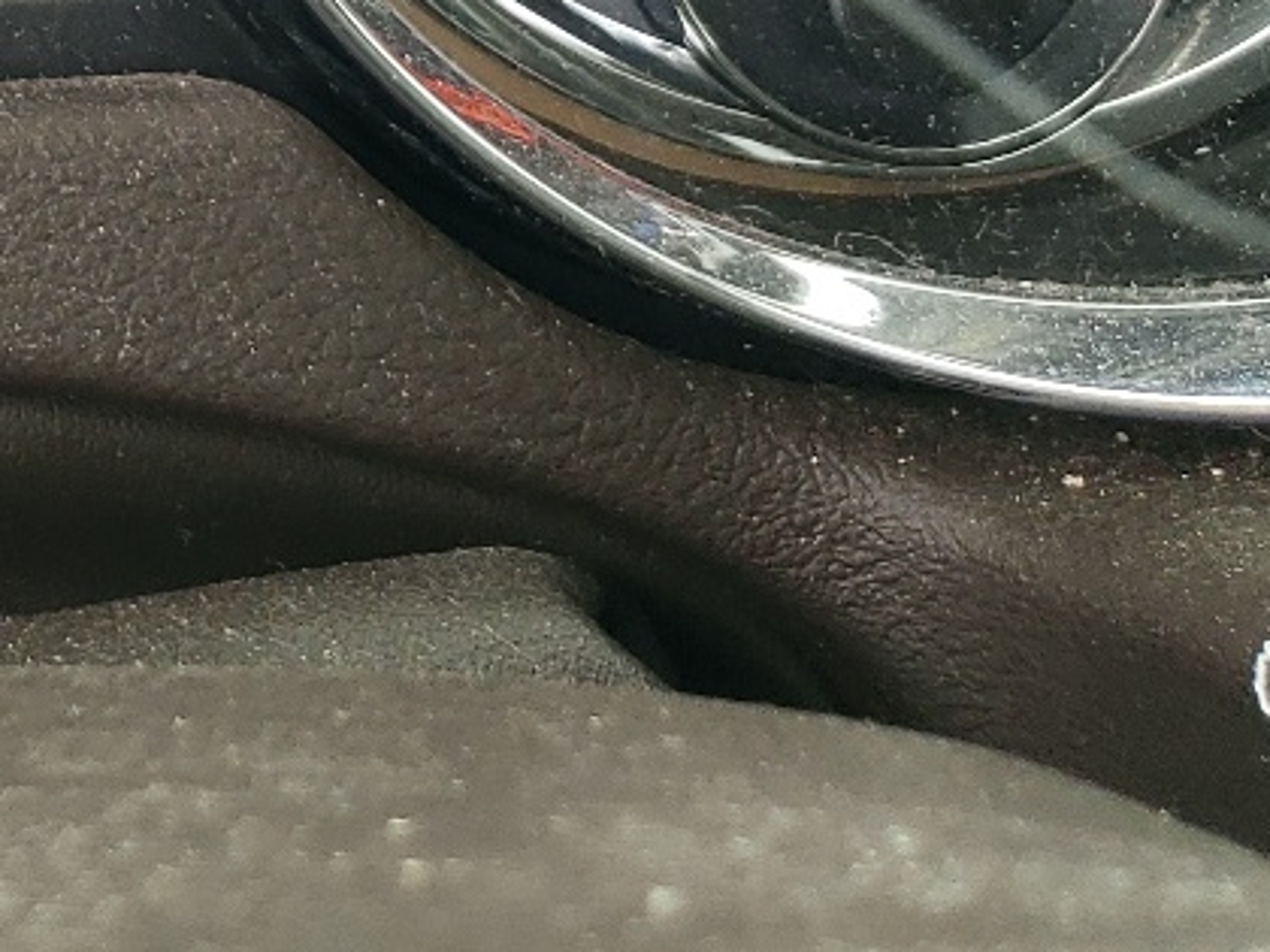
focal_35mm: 99
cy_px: -855
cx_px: -677
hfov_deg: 17.6
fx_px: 3632
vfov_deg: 13.2
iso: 54
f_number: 1.5
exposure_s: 1/120
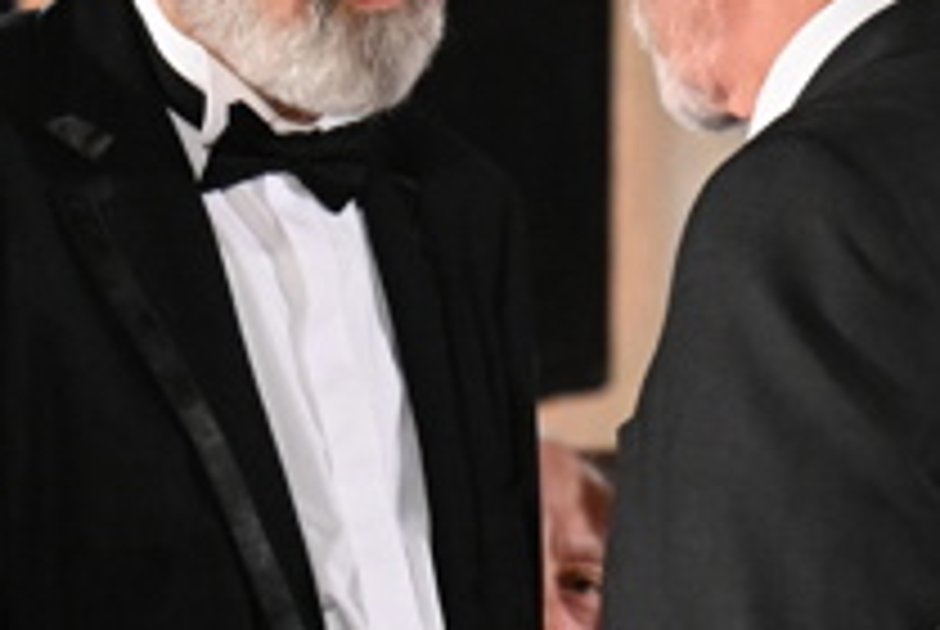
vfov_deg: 1.8
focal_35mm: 765
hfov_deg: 2.7
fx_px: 20003
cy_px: 477
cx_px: 625
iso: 5000
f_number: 5
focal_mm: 155
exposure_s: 1/250
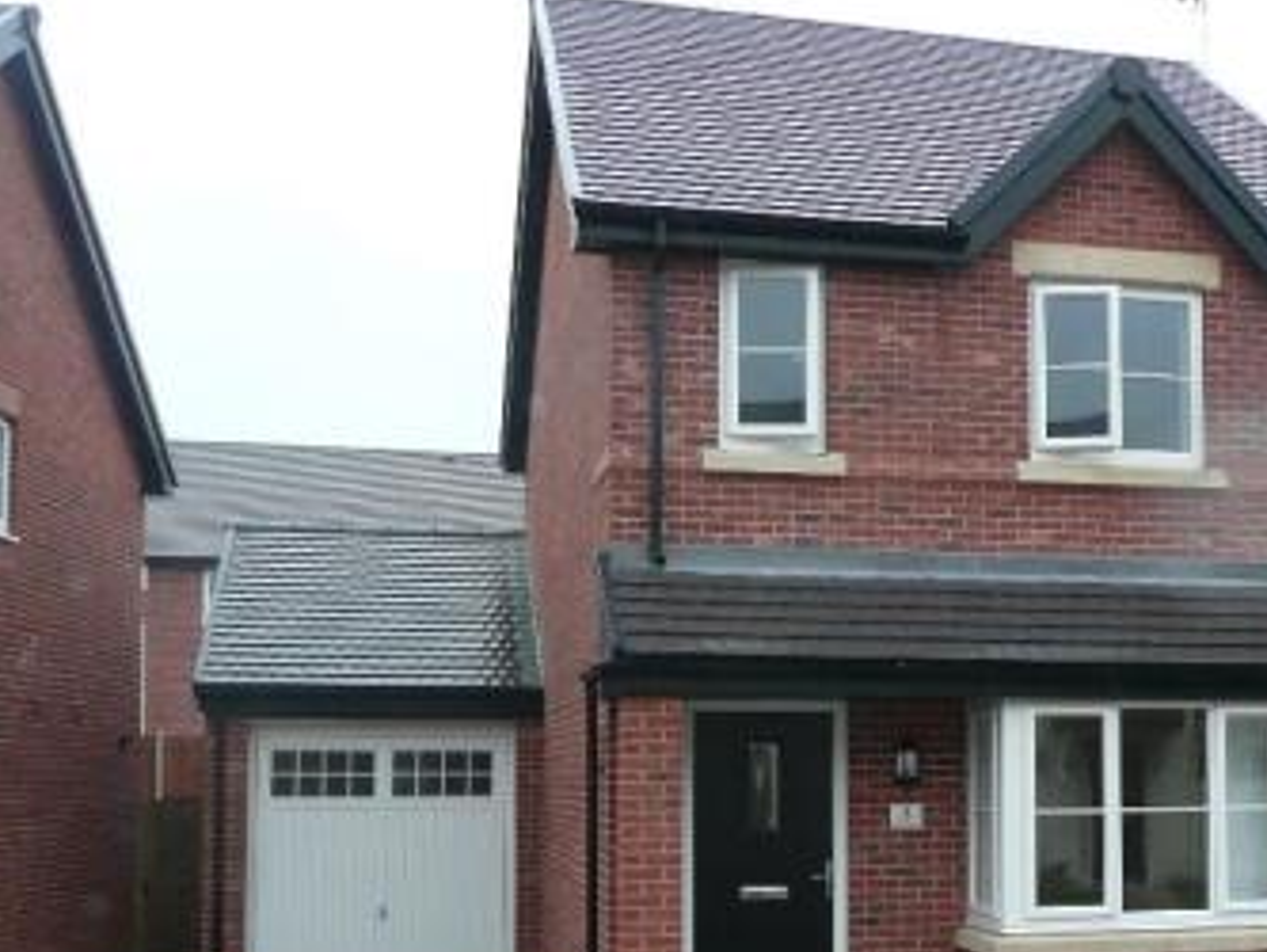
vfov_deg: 29.4
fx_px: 1794
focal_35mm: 49
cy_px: 676
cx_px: 953
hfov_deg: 37.9
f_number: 3.3
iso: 100
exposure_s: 1/100
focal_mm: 4.6
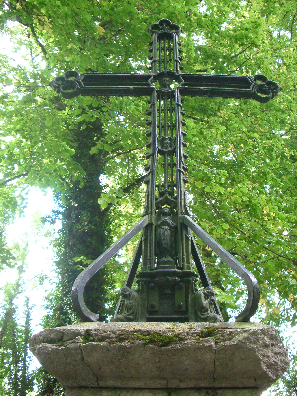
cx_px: 148
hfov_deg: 40.7
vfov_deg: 52.6
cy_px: 198
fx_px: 400
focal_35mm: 35
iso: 200
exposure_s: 1/80
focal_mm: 5.8
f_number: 2.6
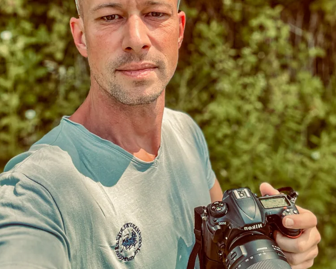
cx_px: 168
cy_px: 94
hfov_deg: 45.8
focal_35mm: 40
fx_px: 398
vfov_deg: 37.0
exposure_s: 1/440
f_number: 2.2
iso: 32
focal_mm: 2.71
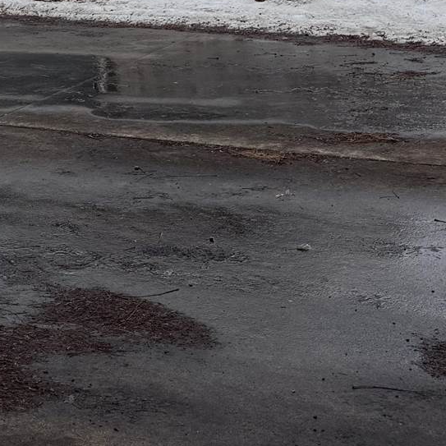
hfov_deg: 18.5
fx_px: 1312
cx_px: -47
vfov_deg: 17.6
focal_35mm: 90
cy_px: -195
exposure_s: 1/3279
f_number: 1.78
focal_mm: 6.76
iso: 80
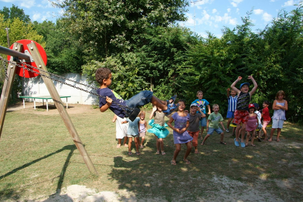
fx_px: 227
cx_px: 152
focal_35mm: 27
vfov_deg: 47.9
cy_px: 101
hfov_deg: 67.4
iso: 400
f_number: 9.5
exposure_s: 1/350
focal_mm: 18
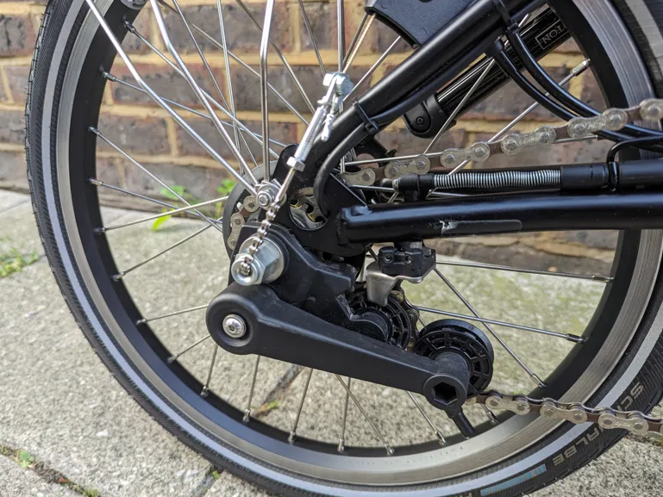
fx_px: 479
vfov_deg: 54.9
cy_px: 257
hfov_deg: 69.4
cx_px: 323
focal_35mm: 25
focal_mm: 6.81
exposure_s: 1/127
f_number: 1.85
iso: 81
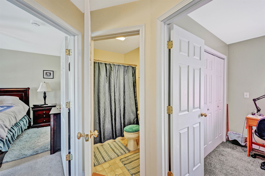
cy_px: 88
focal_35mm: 14
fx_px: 103
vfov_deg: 81.2
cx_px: 132
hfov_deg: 104.3
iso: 2000
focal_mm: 14
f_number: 14
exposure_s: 1/8
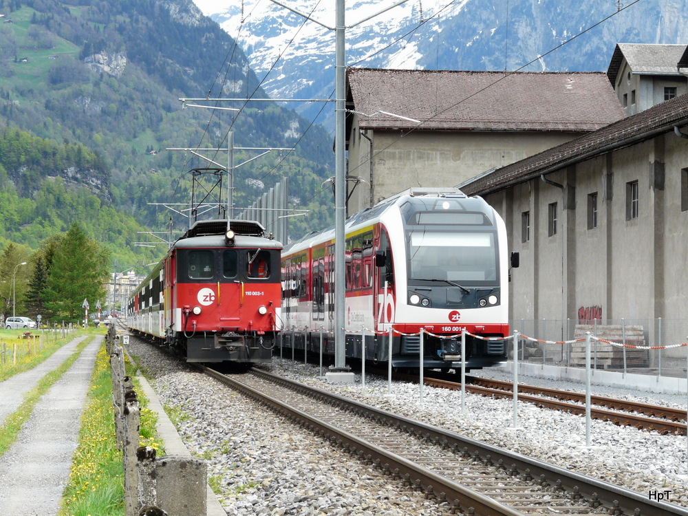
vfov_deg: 14.0
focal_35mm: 106
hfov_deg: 18.5
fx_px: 2107
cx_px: 344
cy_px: 258
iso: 100
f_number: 5
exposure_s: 1/200
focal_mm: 17.5
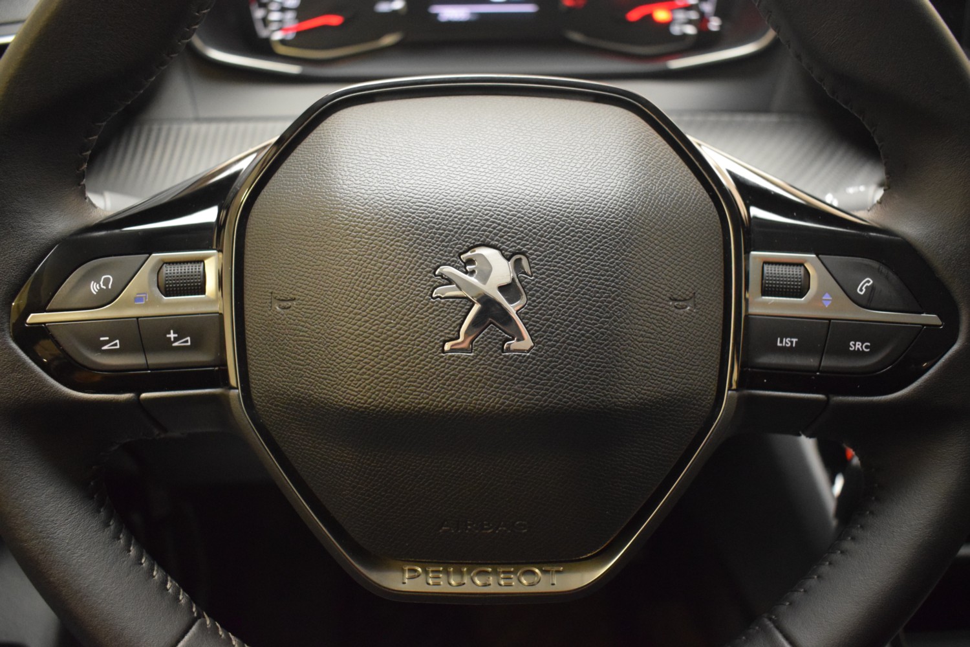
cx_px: 485
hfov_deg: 57.2
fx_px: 889
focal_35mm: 33
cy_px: 324
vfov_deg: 40.0
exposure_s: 1/30
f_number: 3.8
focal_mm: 22
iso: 3200
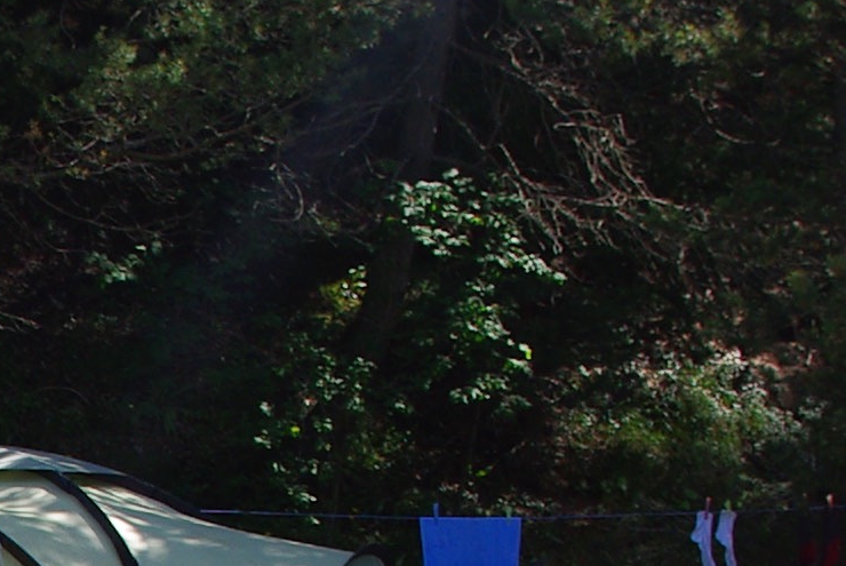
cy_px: 1082
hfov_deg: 10.9
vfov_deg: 7.5
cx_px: -598
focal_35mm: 178
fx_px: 4187
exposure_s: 1/180
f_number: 6.7
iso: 100
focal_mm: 23.13
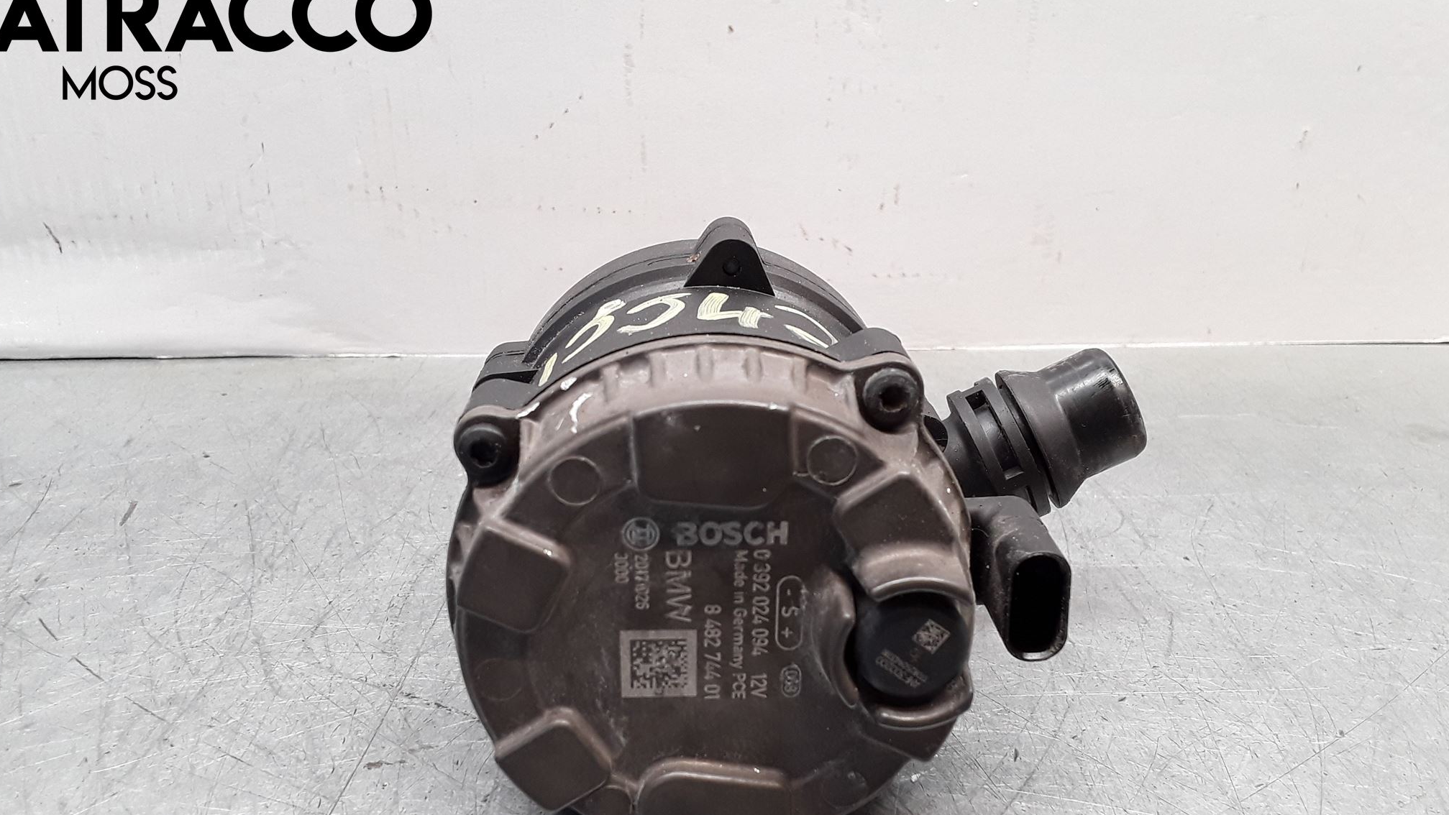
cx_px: 726
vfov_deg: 37.5
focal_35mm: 31
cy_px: 526
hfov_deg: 62.6
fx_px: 1191
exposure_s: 1/50
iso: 64
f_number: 1.9
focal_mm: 2.91
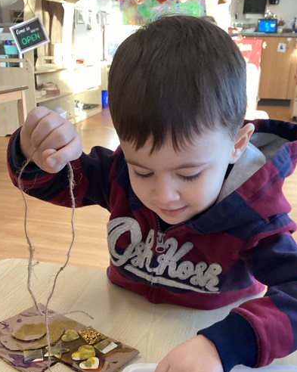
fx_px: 451
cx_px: 145
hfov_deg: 36.5
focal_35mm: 41
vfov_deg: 44.3
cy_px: 240
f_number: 2.4
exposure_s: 1/60
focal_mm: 3.3
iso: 320
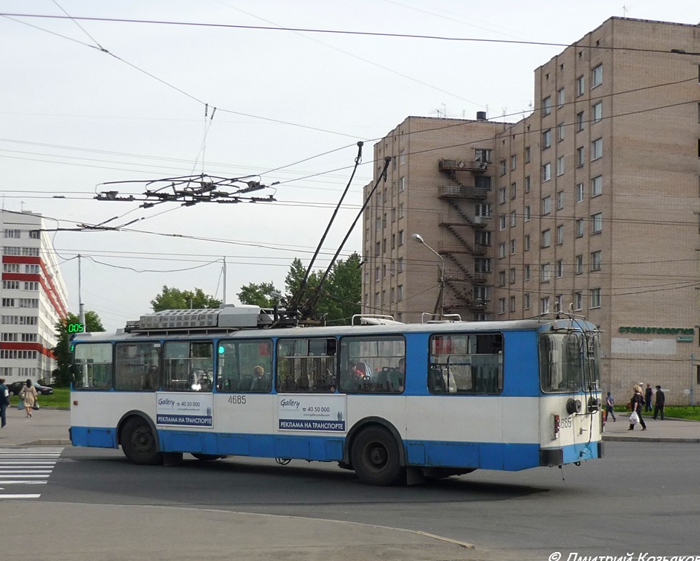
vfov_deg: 42.2
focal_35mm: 35
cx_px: 340
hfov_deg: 51.5
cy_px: 285
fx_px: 725
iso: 100
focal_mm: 5.5
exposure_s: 1/160
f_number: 8
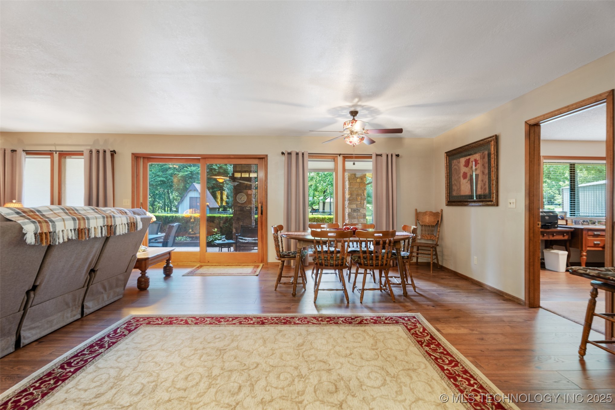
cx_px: 308
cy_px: 205
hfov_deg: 96.7
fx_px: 273
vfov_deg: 73.7
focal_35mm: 16
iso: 250
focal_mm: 16
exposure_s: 1.6
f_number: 9
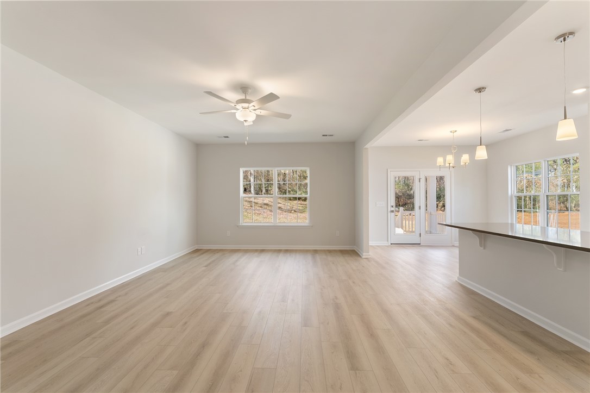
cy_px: 196
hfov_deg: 99.3
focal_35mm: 15
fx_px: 251
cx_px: 295
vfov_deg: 76.2
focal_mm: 15.3
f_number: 6.3
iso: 400
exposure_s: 1/10
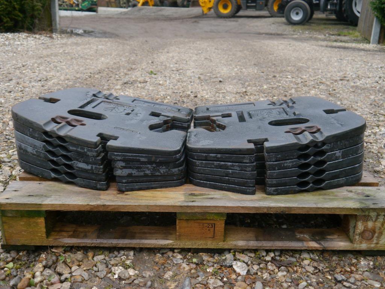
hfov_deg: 51.4
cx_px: 192
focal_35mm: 36
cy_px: 144
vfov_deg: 39.7
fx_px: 400
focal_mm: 18
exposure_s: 1/60
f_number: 4.1
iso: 250
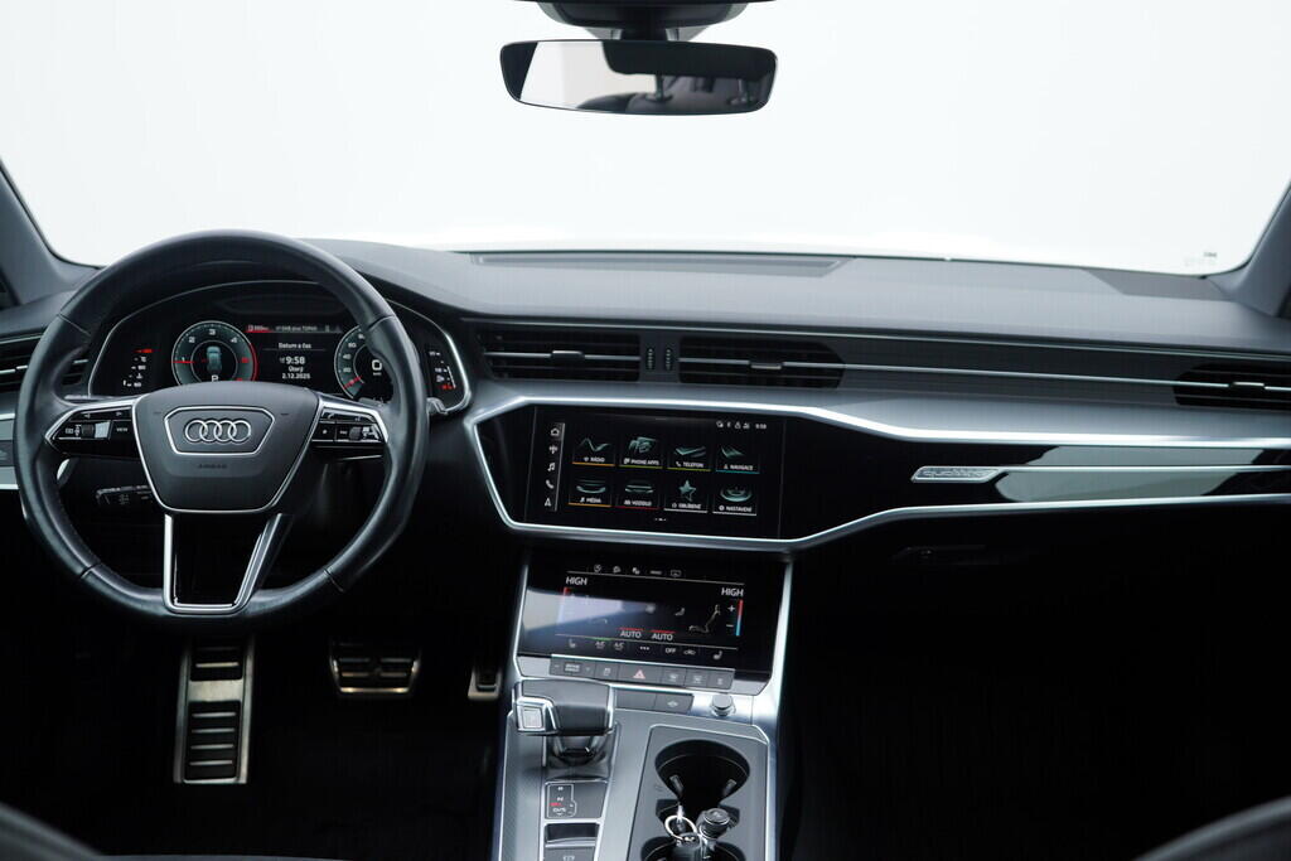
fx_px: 1291
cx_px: 646
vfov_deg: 36.9
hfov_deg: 53.1
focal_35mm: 36
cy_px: 430
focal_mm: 24
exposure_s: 1/50
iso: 125
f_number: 3.2
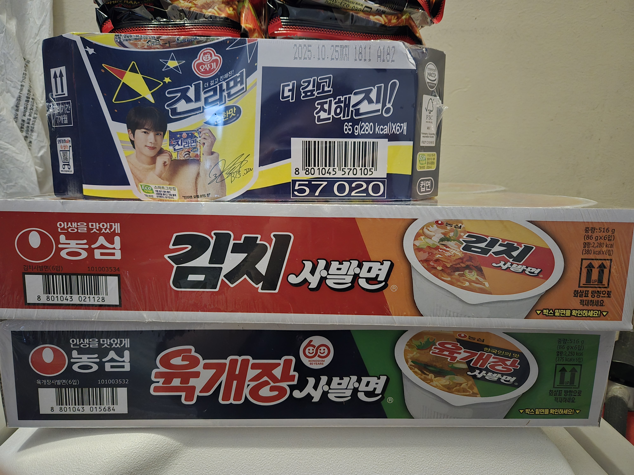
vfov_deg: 58.9
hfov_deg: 73.9
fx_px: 421
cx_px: 317
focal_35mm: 23
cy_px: 238
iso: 2500
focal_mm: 5.4
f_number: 1.8
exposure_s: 1/30
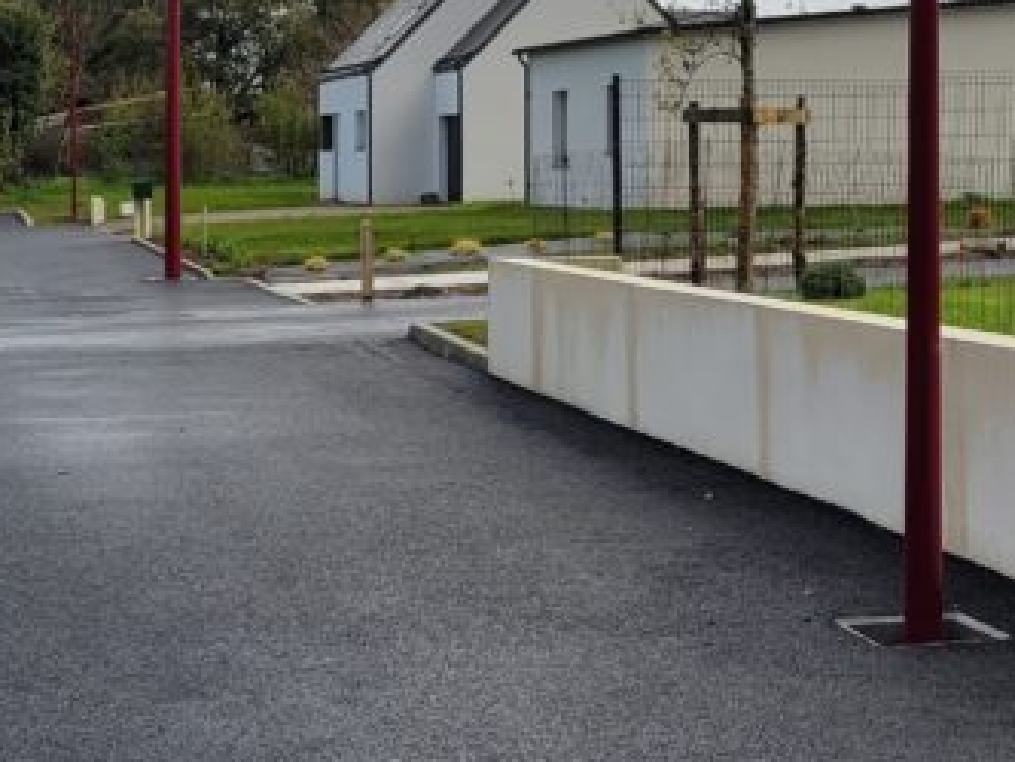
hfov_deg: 24.4
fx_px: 2347
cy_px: 189
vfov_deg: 18.3
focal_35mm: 80
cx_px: 497
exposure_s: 1/2579
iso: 40
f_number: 1.8
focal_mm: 5.4
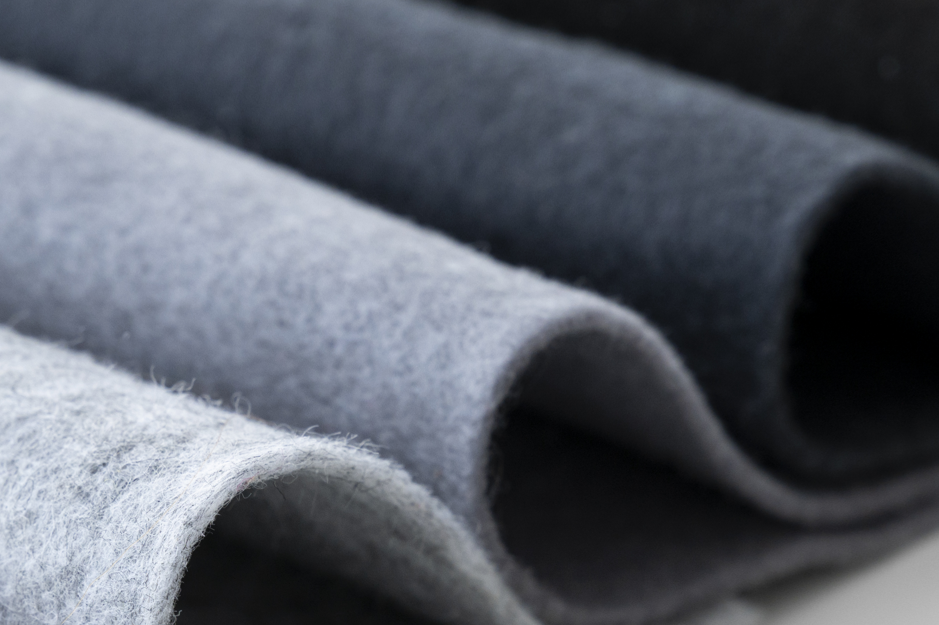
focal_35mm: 167
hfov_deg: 12.3
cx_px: 353
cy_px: 660
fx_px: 4353
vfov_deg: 8.2
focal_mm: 75
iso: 640
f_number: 10
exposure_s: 1/80
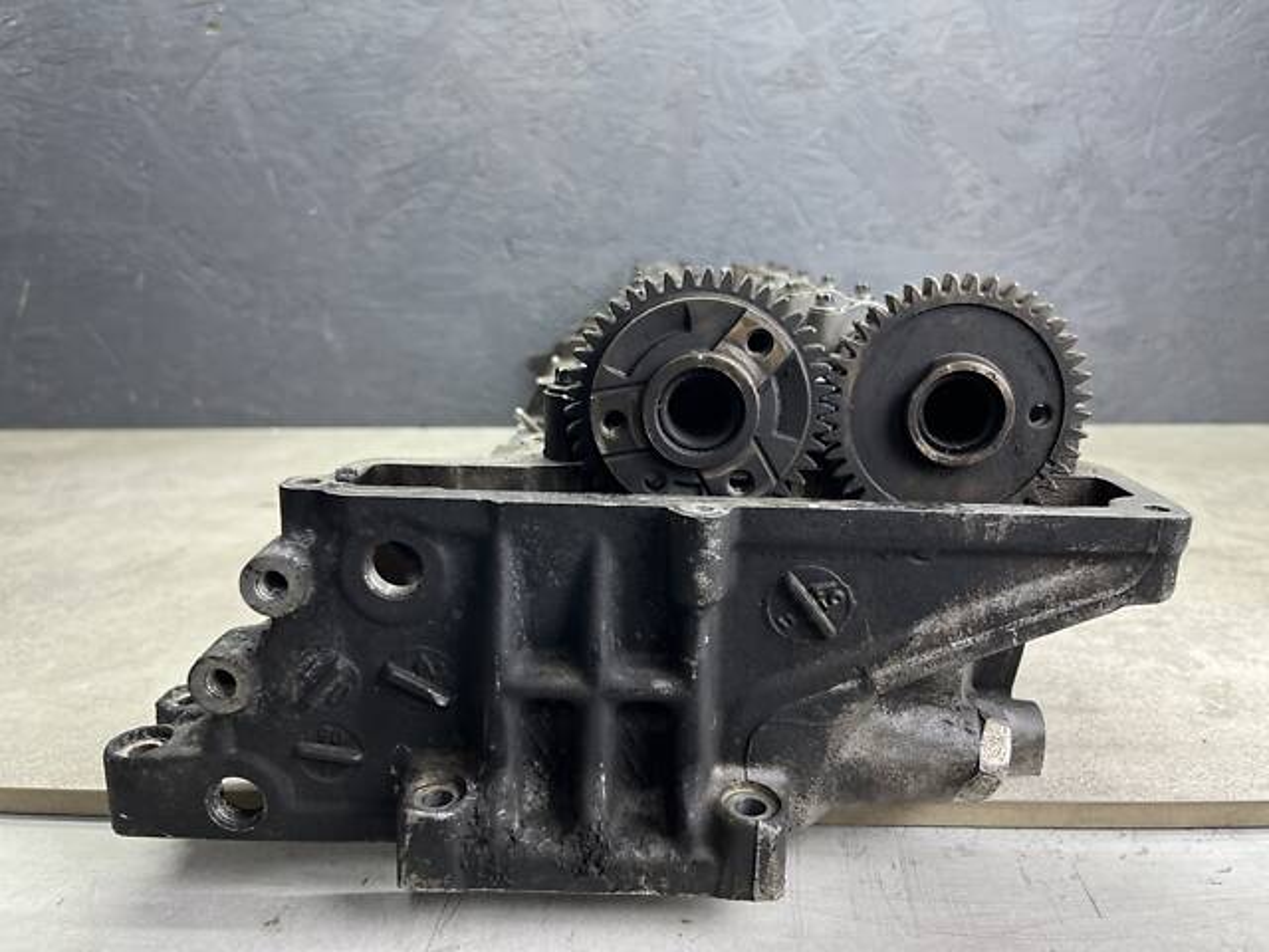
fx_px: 953
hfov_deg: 67.3
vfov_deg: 53.1
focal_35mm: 26
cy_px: 476
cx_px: 634
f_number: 1.6
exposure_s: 1/100
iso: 80
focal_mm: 5.1
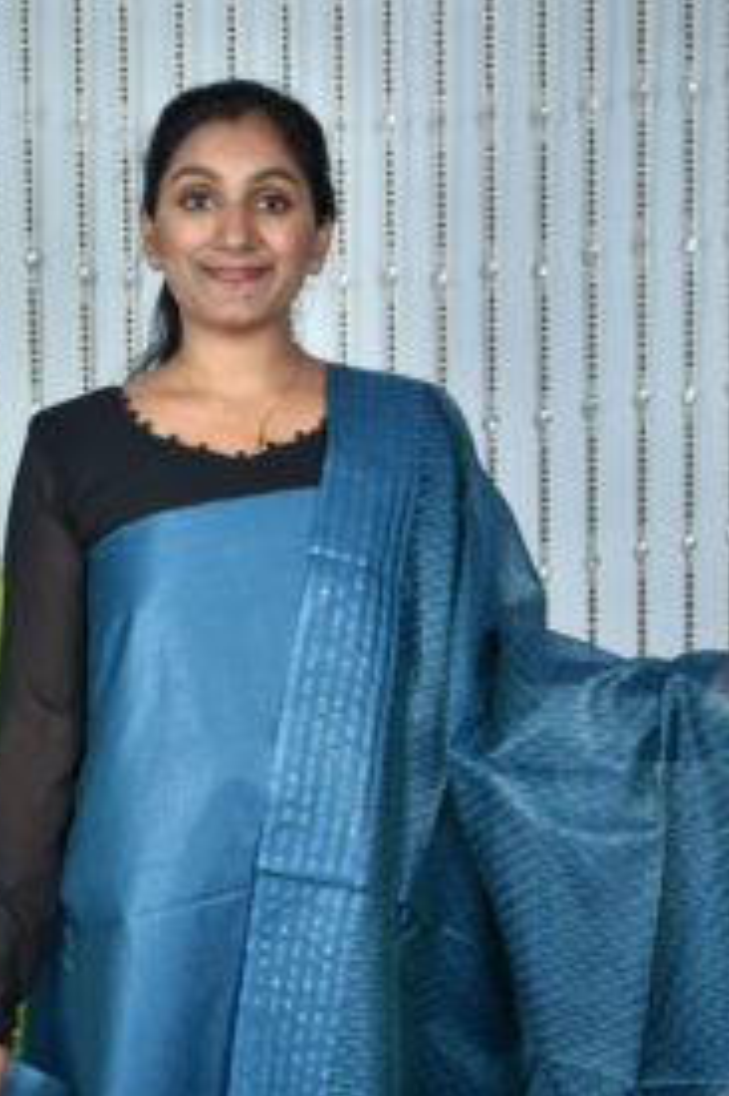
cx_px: 343
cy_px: 757
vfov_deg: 33.6
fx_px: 1794
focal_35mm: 59
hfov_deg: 23.0
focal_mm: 24
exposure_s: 1/50
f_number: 4
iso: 200
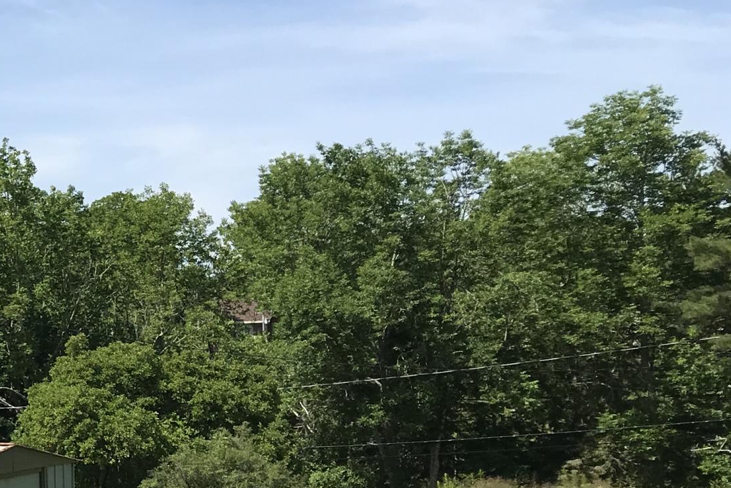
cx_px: -244
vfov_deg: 16.9
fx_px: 1624
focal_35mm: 80
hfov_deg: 22.4
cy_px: 387
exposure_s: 1/2336
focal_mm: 3.99
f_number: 1.8
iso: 20
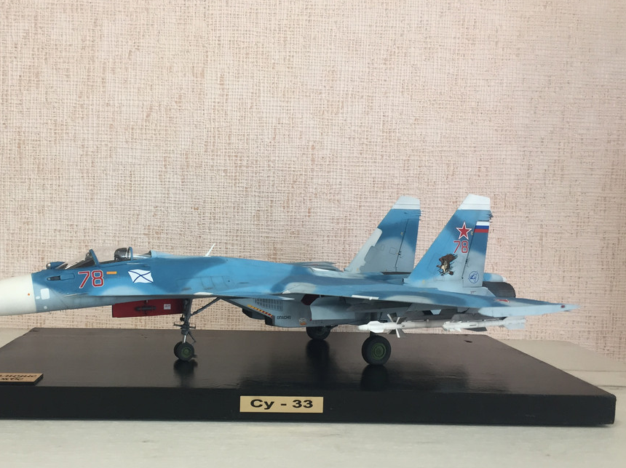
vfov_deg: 39.6
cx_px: 247
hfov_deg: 51.0
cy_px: 247
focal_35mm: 36
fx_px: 651
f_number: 2.2
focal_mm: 4.15
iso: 40
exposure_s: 1/33
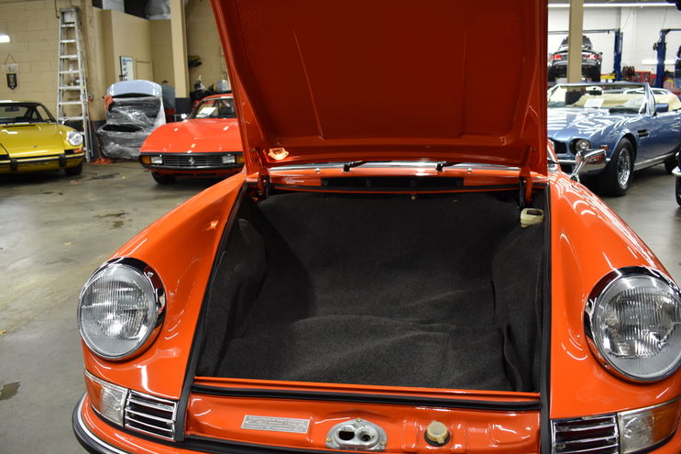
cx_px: 338
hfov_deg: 60.3
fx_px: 586
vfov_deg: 42.3
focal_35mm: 31
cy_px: 222
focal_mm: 20
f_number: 3.8
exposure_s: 1/30
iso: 400
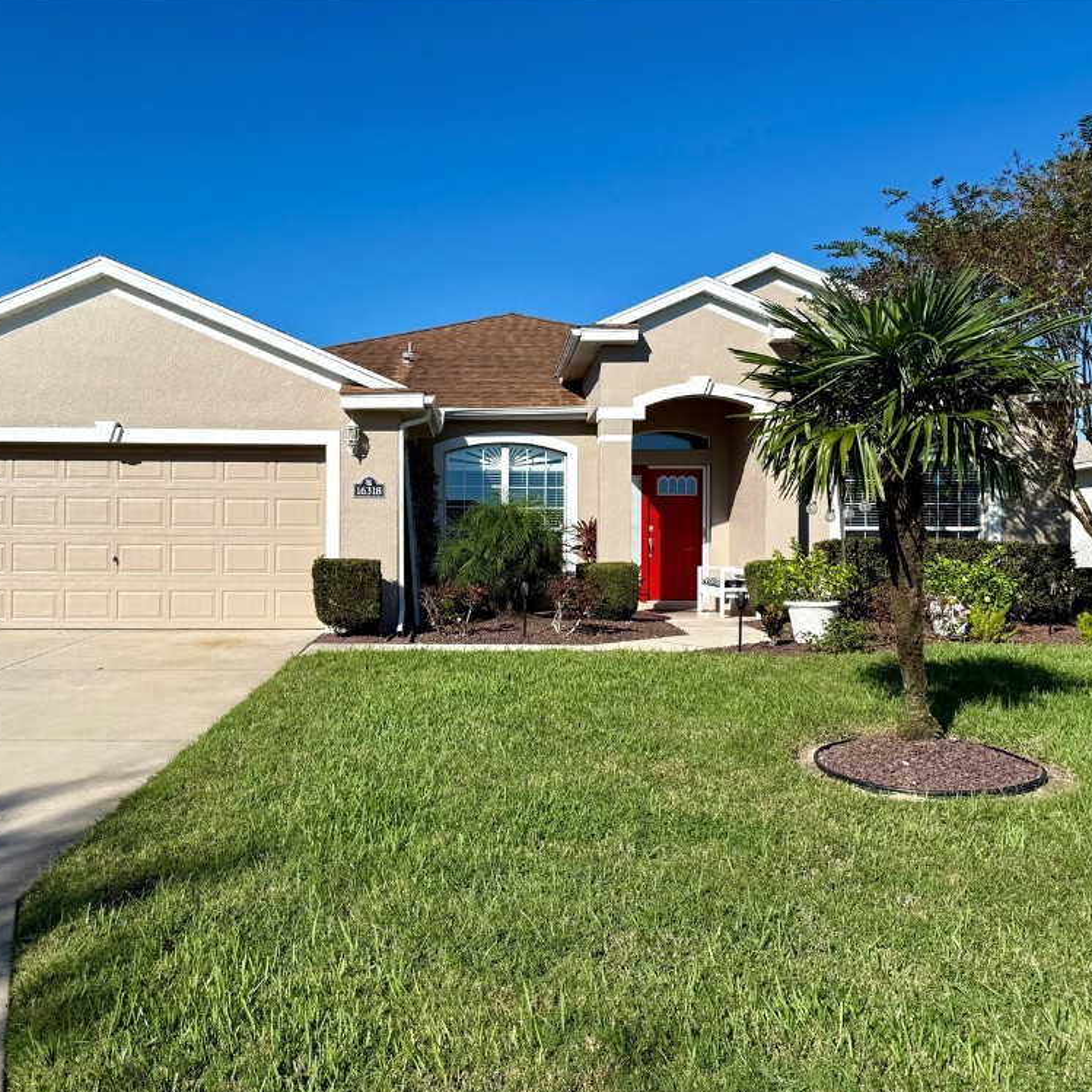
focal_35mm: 29
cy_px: 553
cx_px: 468
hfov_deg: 55.4
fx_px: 1035
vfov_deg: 55.6
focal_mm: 6.76
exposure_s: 1/8130
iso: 80
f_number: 1.78
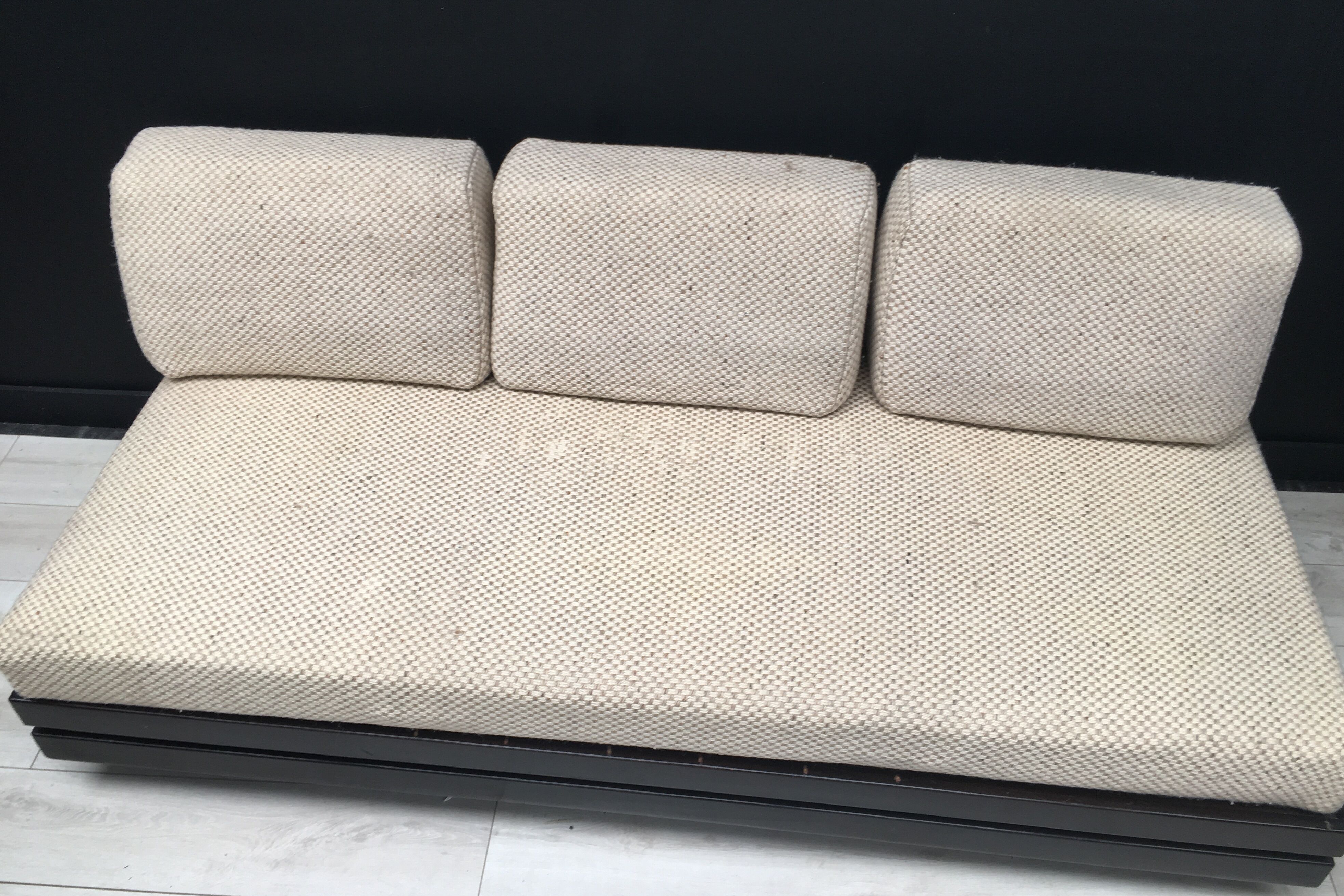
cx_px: 690
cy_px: 446
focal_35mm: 31
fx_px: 1157
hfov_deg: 60.3
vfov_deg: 42.3
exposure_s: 1/50
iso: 25
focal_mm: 4.15
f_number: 2.2
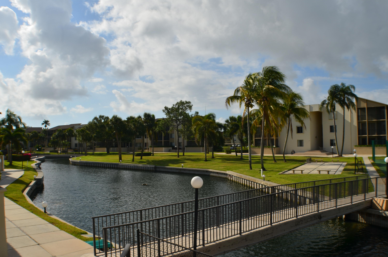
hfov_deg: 53.2
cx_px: 194
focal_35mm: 36
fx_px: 387
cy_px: 128
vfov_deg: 36.7
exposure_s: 1/200
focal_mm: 24
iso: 100
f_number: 13
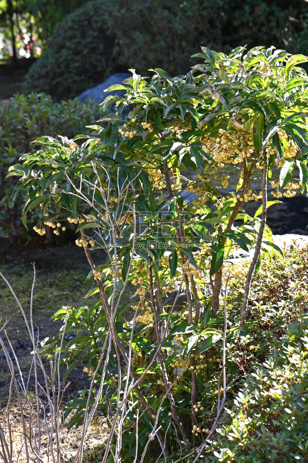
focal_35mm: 135
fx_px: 1732
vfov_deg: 15.2
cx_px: 154
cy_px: 232
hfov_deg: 10.2
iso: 400
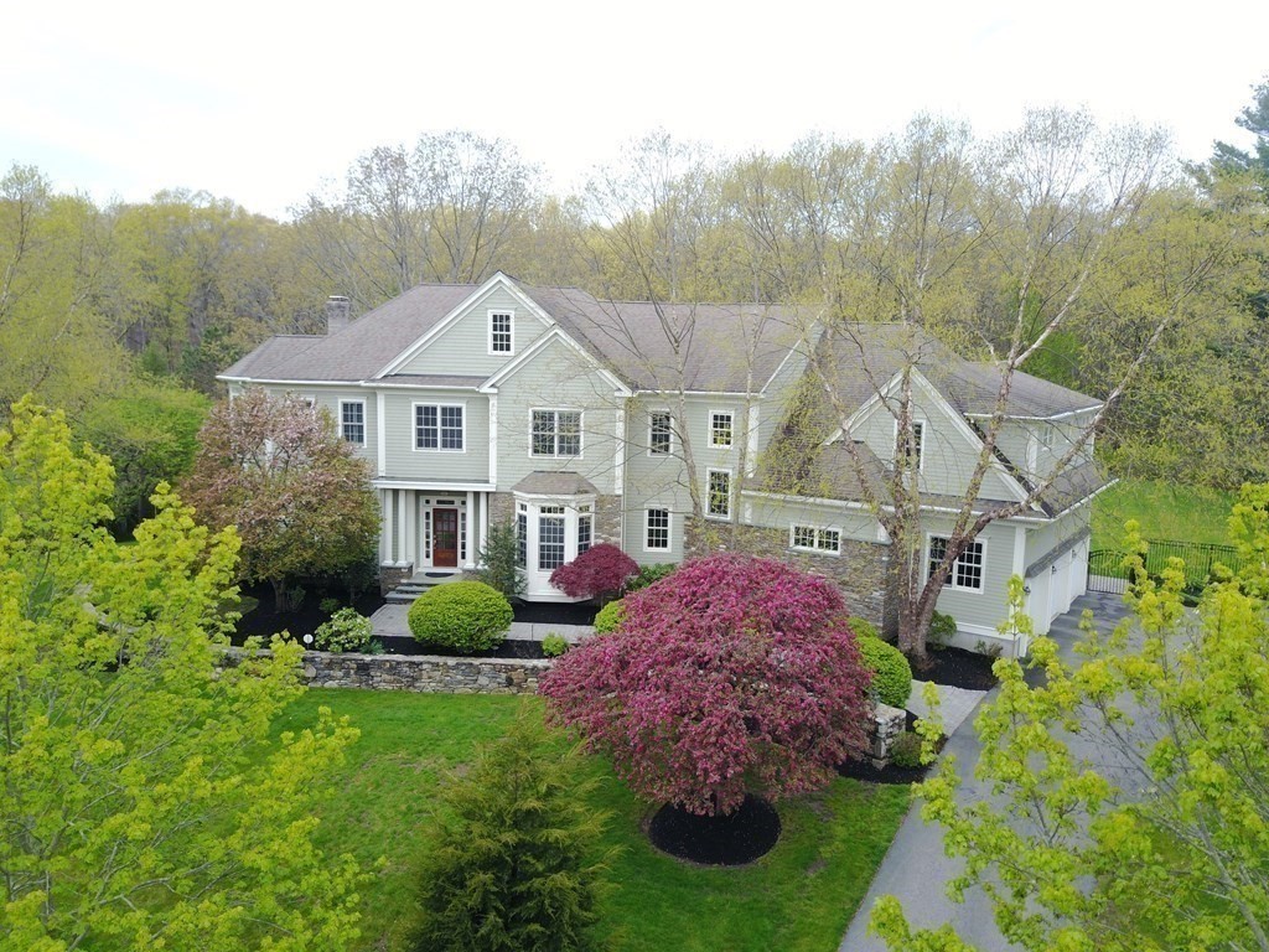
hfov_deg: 67.3
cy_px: 476
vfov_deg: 53.1
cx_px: 634
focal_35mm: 26
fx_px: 953
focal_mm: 4.7
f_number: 2.2
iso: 100
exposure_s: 1/273
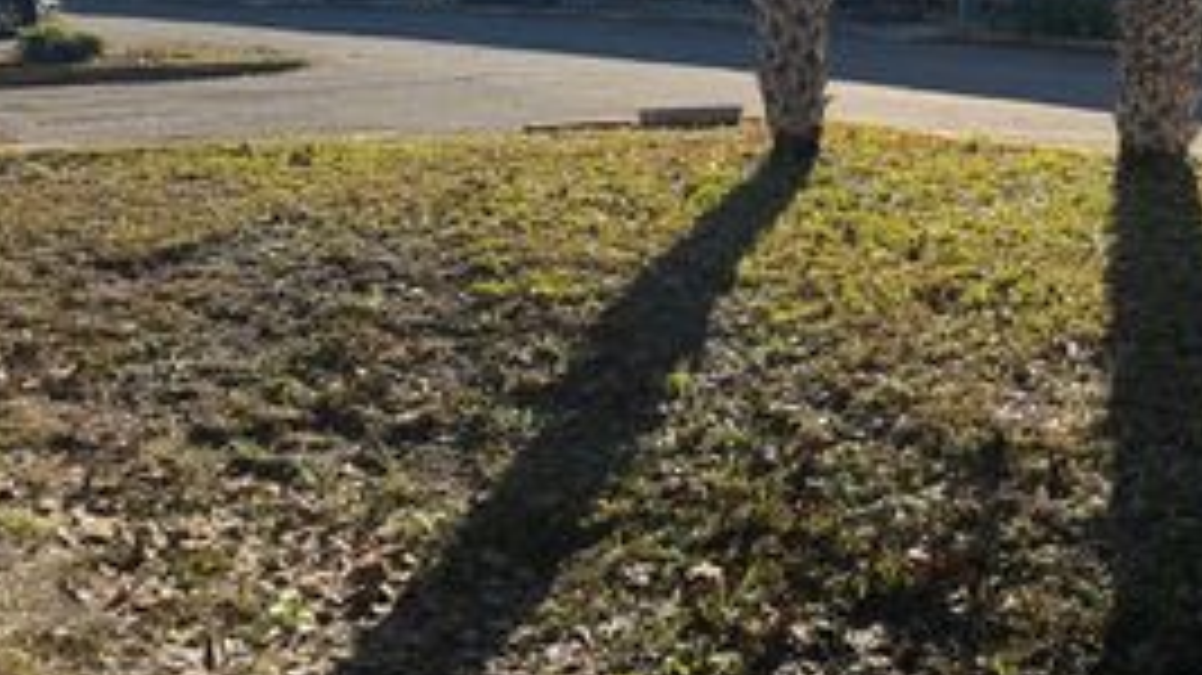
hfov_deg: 40.0
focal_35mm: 49
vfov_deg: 23.7
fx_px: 1561
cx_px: 1004
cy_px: 65
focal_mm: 6.76
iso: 80
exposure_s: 1/2331
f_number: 1.78
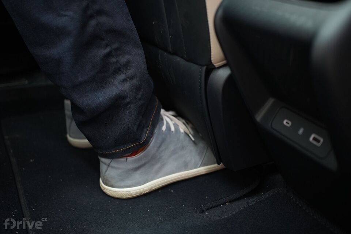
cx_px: 176
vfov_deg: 35.5
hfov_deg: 51.3
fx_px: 366
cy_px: 117
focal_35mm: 38
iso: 640
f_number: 1.7
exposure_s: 1/125
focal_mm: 25
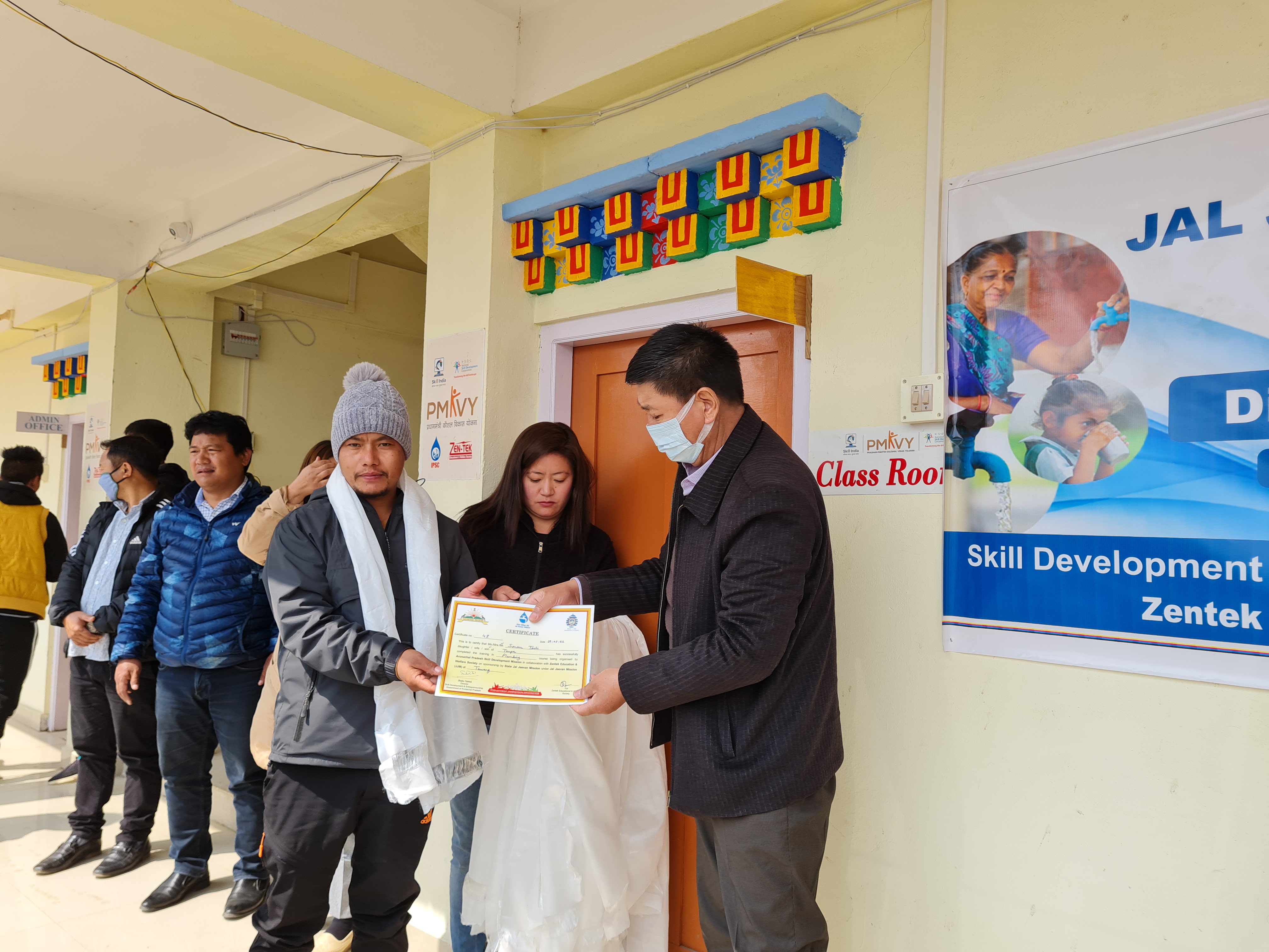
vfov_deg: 53.1
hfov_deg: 67.3
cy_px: 476
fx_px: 953
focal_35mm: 26
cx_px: 634
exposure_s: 1/1011
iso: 50
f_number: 1.8
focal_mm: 5.4
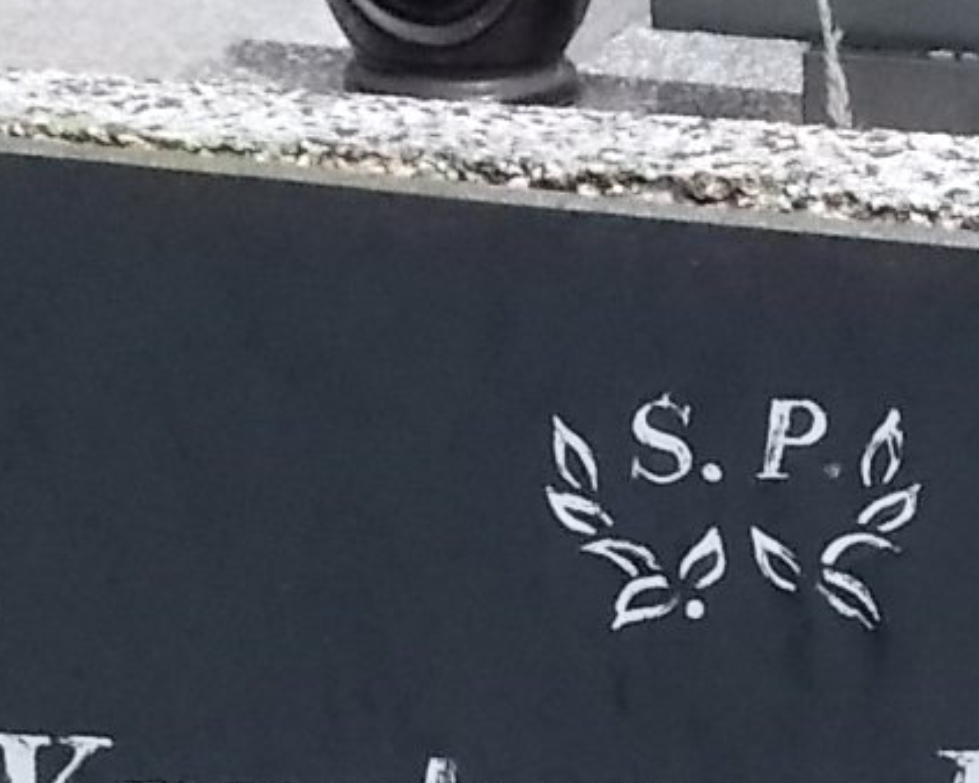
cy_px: 985
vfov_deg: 15.3
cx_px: 986
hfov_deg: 19.4
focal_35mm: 96
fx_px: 2780
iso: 400
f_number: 8
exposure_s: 1/640
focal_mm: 4.6
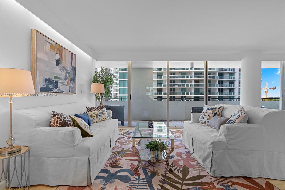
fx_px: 135
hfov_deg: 93.3
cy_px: 95
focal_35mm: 17
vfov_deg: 70.4
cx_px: 142
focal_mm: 17
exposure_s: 1/25
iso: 400
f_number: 8
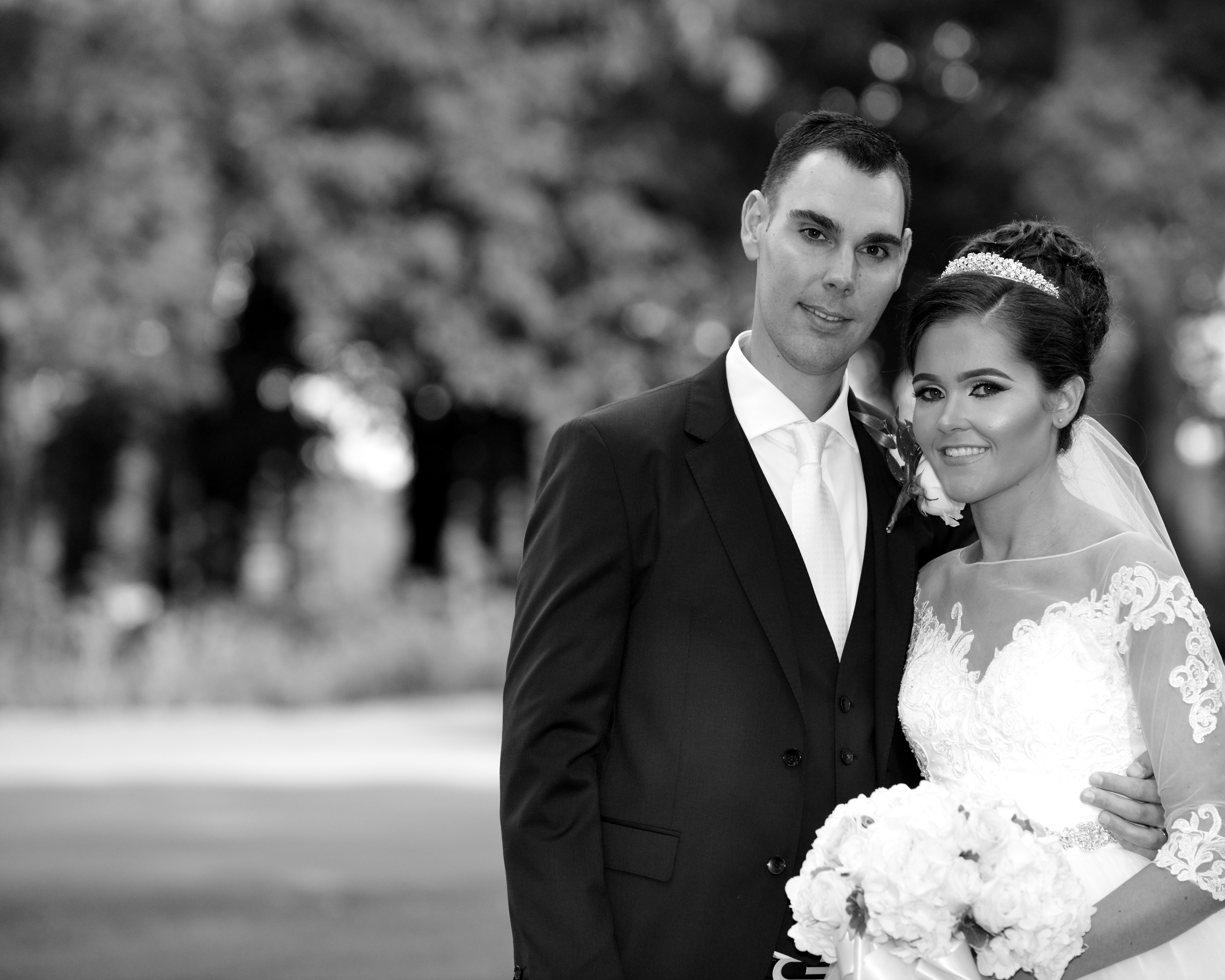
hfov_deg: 12.7
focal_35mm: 152
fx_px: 5511
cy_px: 490
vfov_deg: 10.2
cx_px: 672
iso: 2000
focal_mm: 135
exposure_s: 1/1600
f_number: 3.5
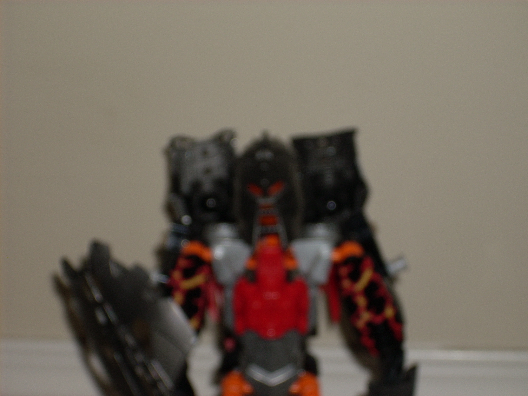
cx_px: 264
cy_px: 198
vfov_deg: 13.1
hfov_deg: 17.4
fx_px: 1724
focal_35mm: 113
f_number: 5.2
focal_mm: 18.6
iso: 64
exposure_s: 1/60
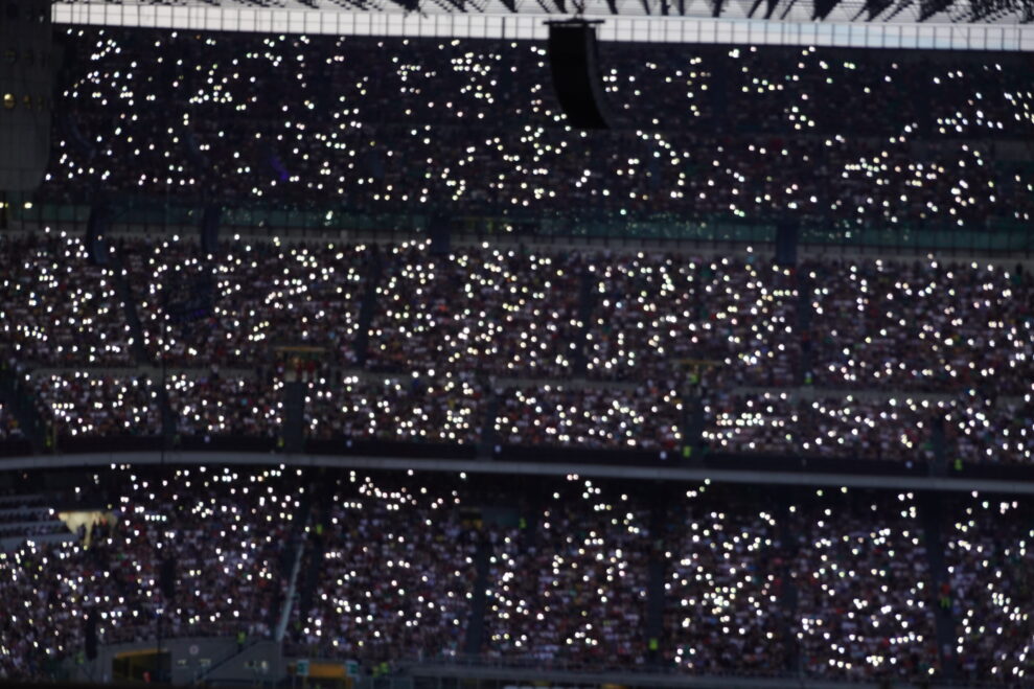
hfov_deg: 23.1
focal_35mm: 88
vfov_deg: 15.5
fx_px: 2527
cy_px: 344
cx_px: 517
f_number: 4
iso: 100
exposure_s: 1/5
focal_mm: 32.07
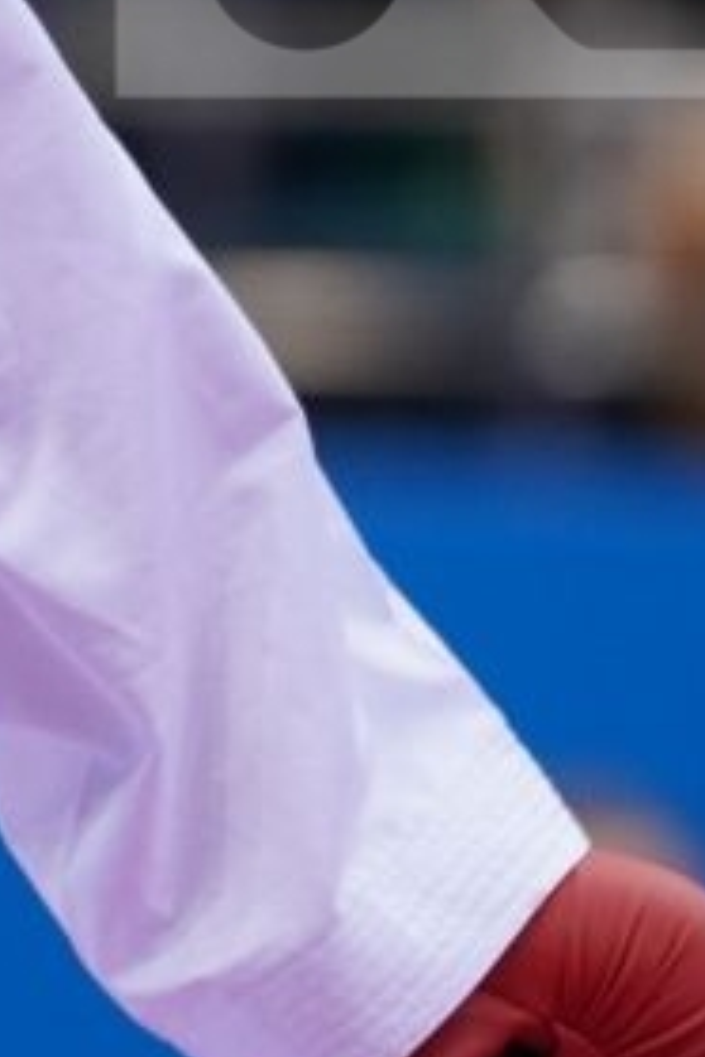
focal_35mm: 1291
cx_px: -815
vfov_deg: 1.6
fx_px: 37920
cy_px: -246
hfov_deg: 1.1
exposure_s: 1/800
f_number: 2.8
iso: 1000
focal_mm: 200
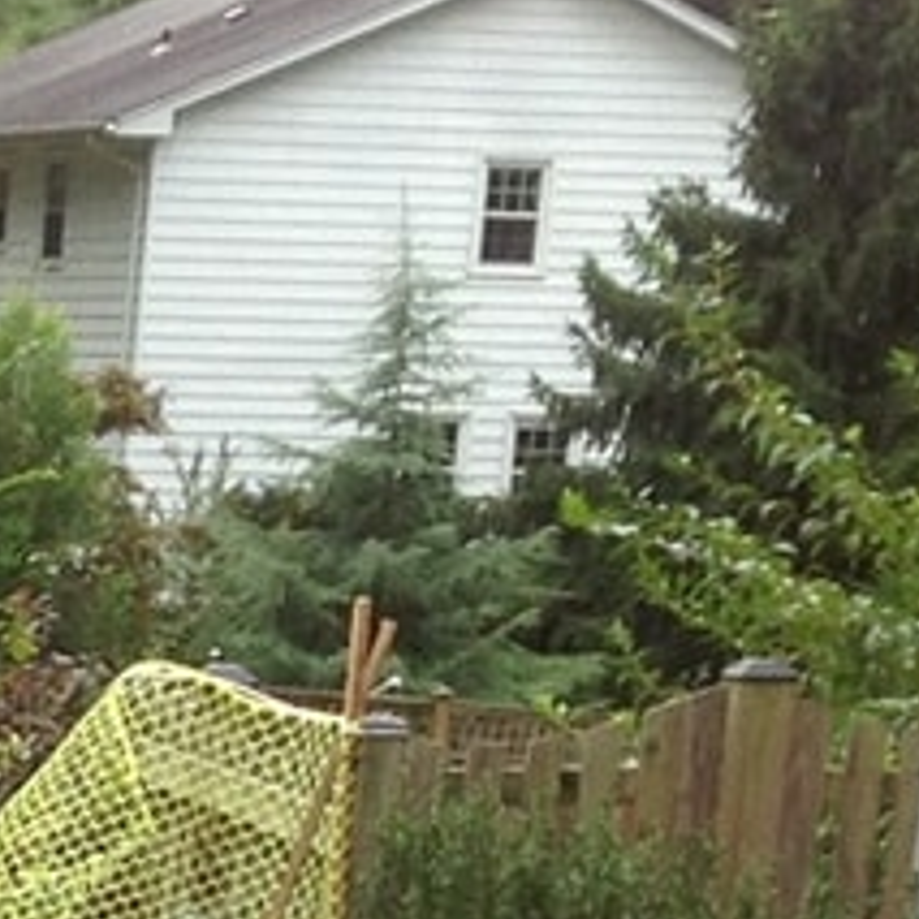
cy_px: 2045
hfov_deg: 8.5
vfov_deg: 8.4
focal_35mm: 194
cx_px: -925
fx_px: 5827
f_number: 2.4
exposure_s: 1/277
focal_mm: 4.28
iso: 50
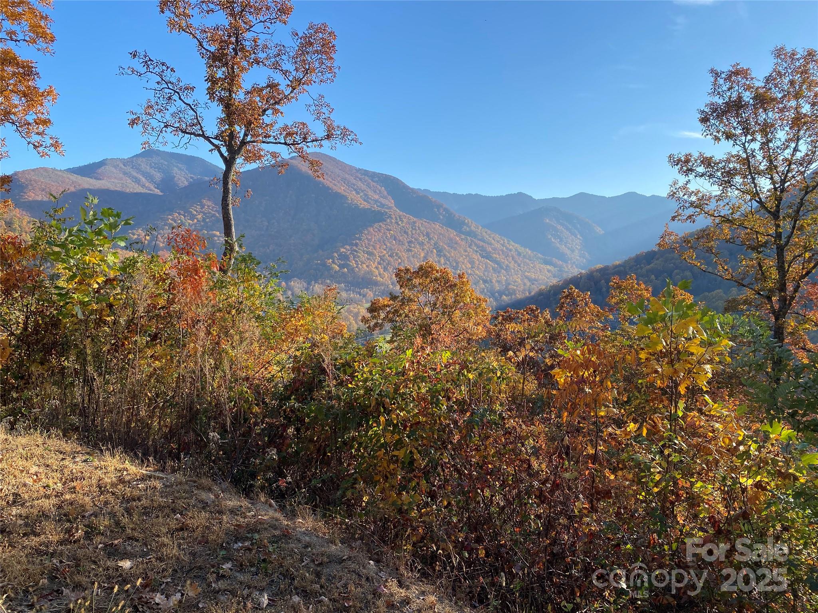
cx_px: 409
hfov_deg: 67.3
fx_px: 614
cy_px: 306
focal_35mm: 26
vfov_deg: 53.1
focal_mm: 4.25
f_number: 1.8
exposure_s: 1/1258
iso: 32
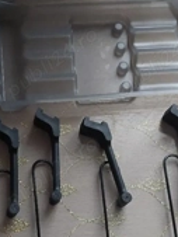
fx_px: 404
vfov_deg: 31.8
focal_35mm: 59
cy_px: 189
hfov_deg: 24.8
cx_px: 80
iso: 400
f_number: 1.8
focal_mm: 5.23
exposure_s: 1/33
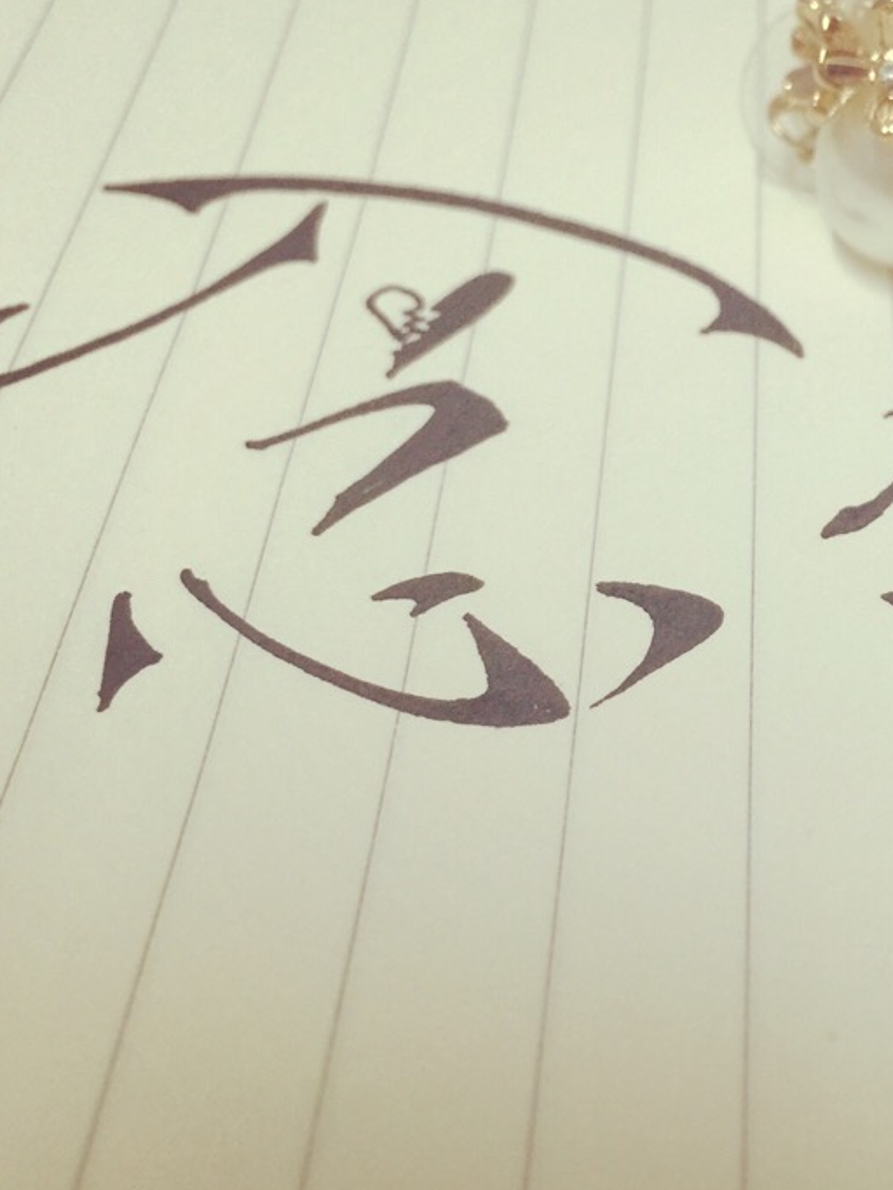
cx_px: 860
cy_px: 550
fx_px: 1753
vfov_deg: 37.5
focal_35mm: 51
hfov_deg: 27.2
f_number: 2.2
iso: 64
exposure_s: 1/33
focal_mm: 4.15
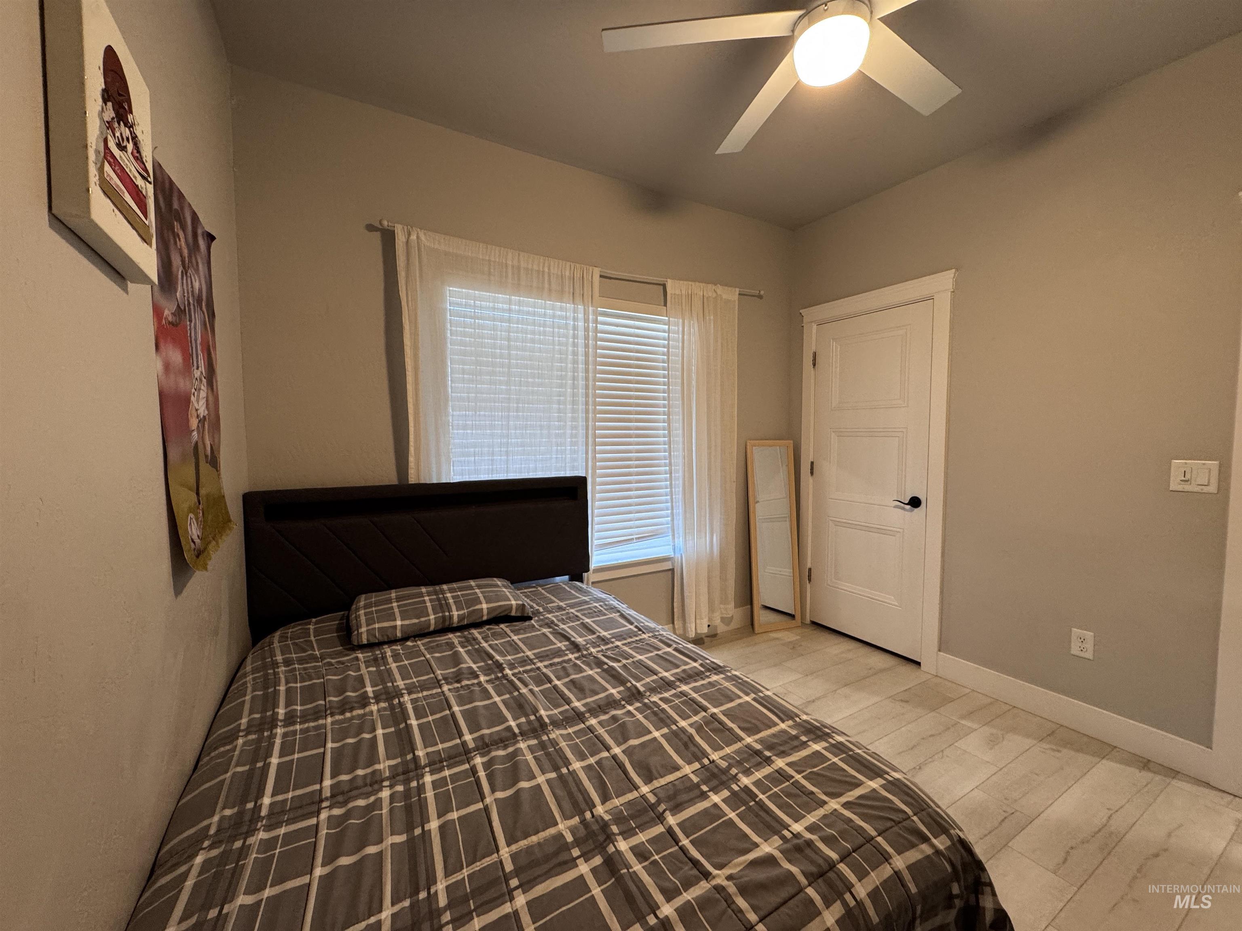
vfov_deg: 85.7
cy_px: 466
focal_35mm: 14
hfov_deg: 102.1
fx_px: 502
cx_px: 621
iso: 200
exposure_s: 1/60
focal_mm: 2.22
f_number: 2.2
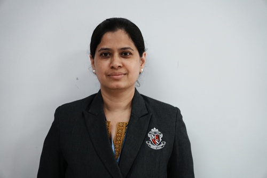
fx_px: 556
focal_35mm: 75
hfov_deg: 27.0
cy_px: 89
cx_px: 134
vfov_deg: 18.2
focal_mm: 50
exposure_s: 1/100
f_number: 2.8
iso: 1000
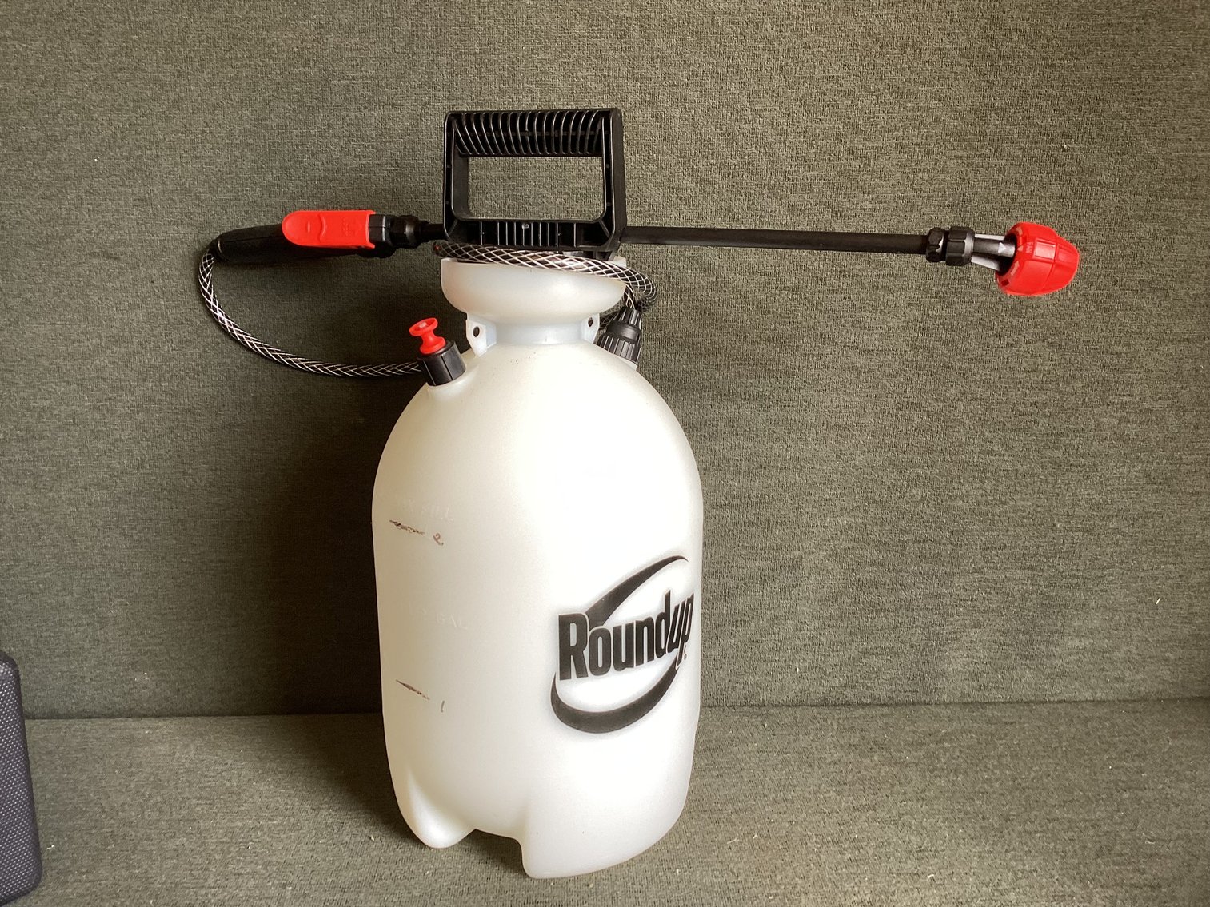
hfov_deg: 58.3
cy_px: 454
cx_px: 605
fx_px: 1084
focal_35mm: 31
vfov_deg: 45.4
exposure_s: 1/50
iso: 64
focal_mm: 3.3
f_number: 2.4
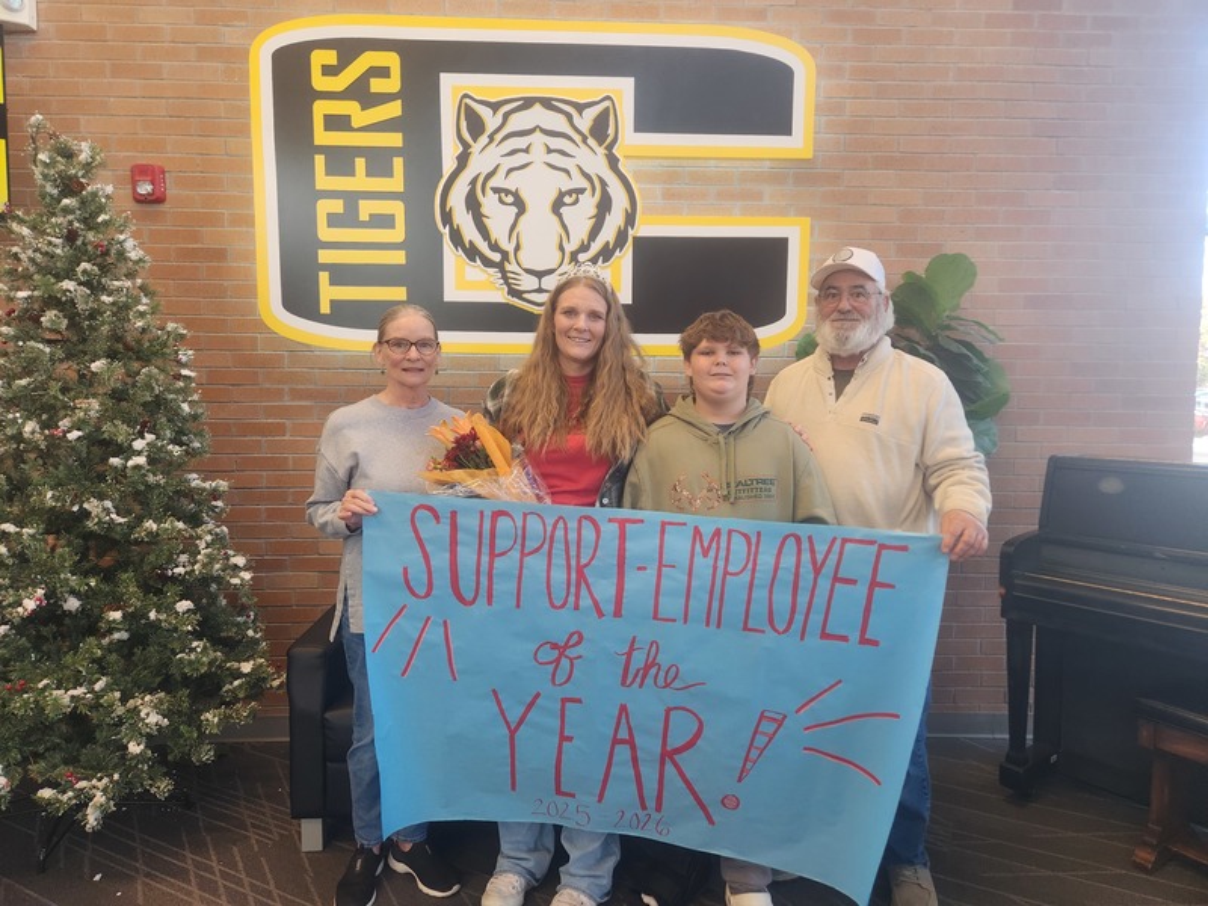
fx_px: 803
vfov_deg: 58.9
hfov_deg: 73.9
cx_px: 604
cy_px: 453
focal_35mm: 23
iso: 200
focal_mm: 5.4
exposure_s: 1/180
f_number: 1.8
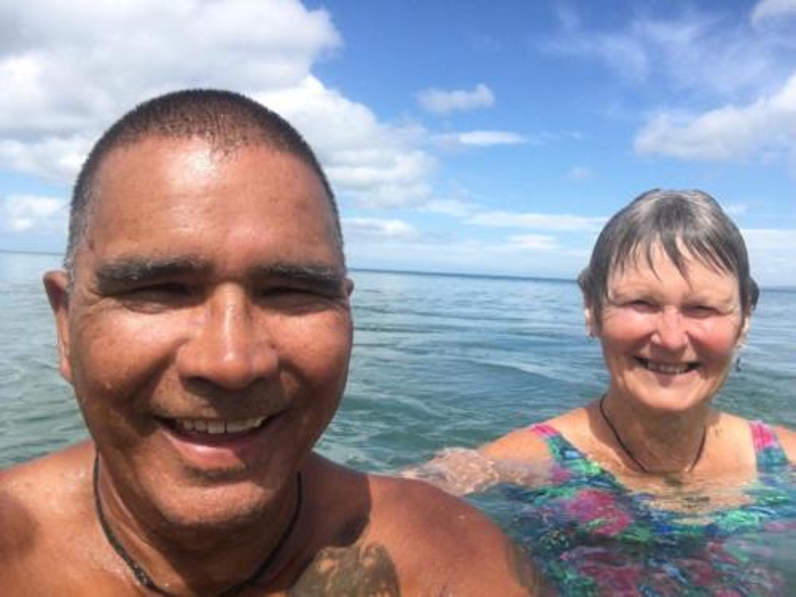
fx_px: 713
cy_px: 298
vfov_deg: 45.4
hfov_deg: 58.4
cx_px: 398
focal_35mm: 31
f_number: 2.2
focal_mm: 2.65
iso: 32
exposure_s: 1/1558
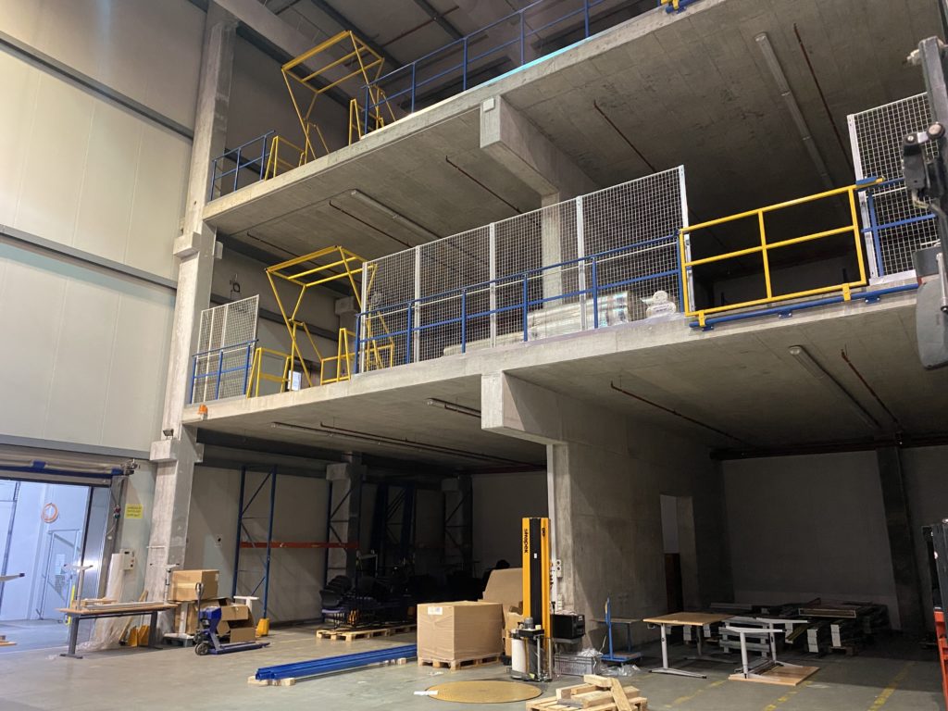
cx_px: 474
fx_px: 712
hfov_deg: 67.3
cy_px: 356
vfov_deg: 53.1
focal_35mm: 26
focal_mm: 4.25
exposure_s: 1/33
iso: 640
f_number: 1.8
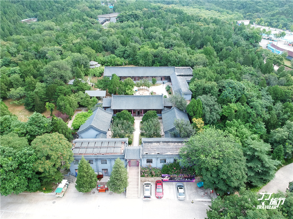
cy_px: 110
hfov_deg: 69.4
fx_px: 212
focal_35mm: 25
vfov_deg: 54.9
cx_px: 146
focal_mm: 4.49
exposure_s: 1/240
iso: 100
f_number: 2.6
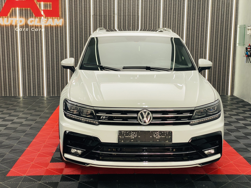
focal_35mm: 52
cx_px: 126
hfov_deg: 36.8
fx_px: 377
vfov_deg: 28.0
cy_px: 94
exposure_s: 1/100
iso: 40
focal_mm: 6
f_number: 2
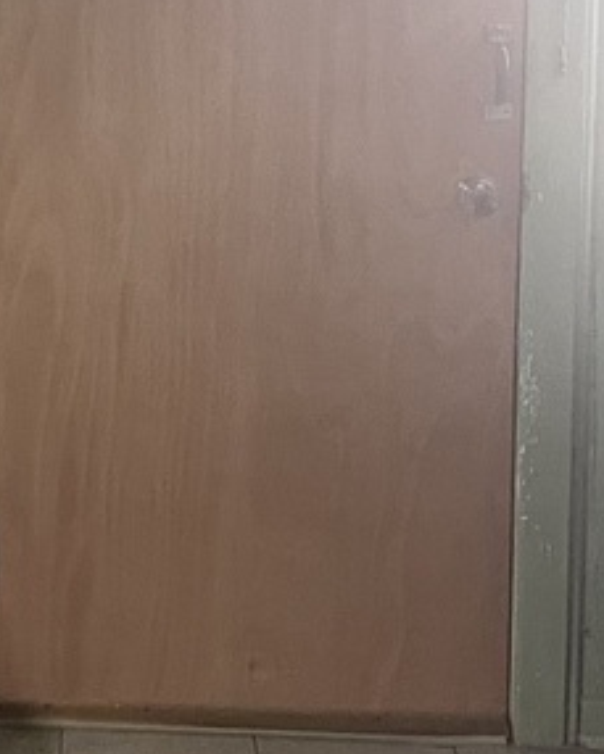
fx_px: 2055
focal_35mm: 92
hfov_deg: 15.3
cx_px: -332
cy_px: 187
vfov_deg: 20.6
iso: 400
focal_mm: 5.1
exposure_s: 1/60
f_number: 1.6
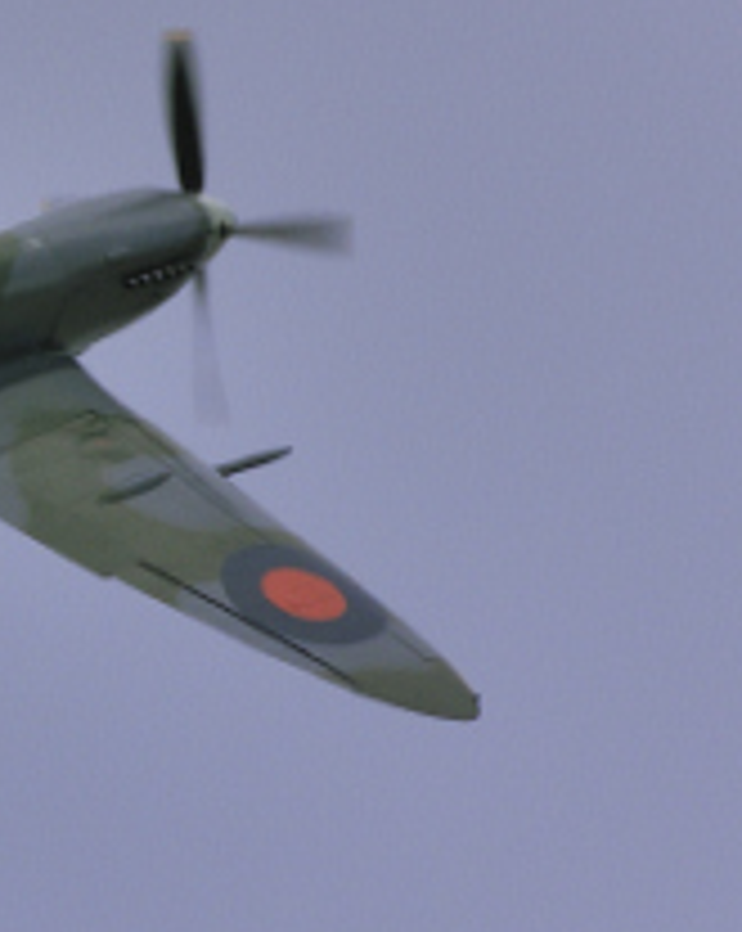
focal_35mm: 2042
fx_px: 56178
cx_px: -211
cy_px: 288
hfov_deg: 0.8
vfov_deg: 0.9
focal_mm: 300
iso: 200
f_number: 11
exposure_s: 1/500
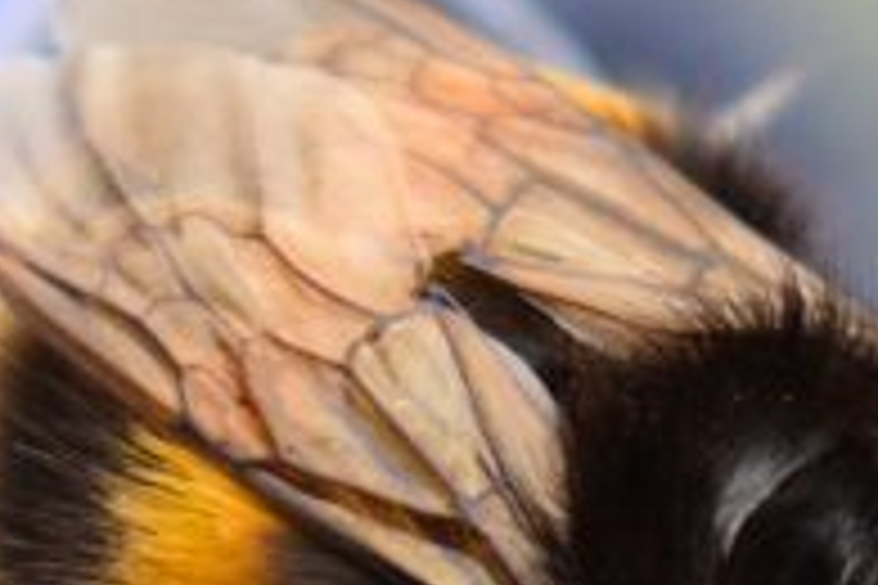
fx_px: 10550
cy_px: 1073
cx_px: 1742
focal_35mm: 433
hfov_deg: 4.7
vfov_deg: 3.2
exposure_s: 1/160
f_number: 6.3
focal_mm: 55
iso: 400
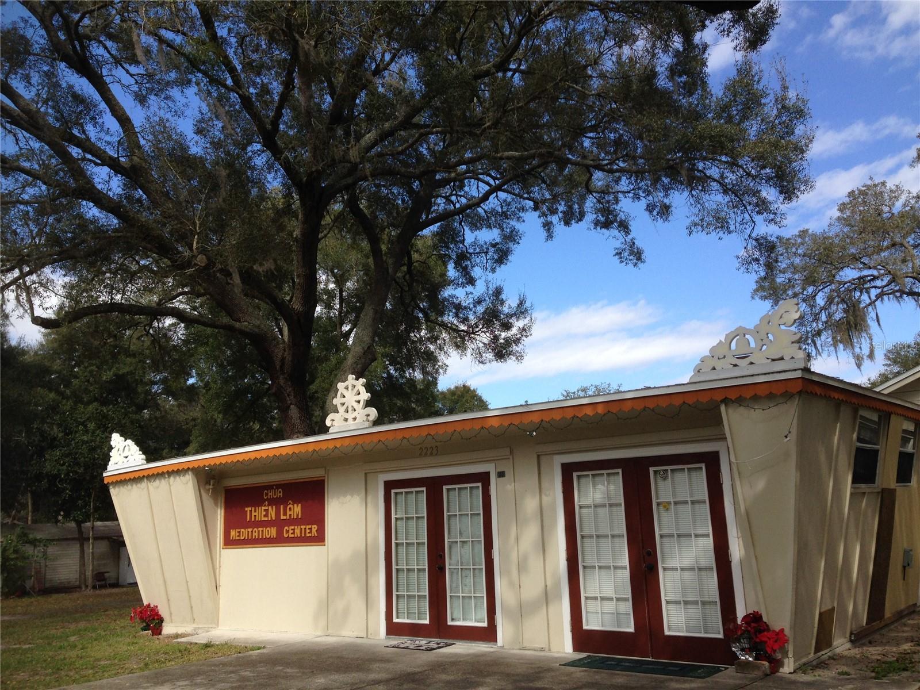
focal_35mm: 33
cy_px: 345
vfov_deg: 42.9
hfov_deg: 55.4
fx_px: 877
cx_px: 460
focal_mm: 4.12
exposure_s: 1/1261
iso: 50
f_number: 2.4
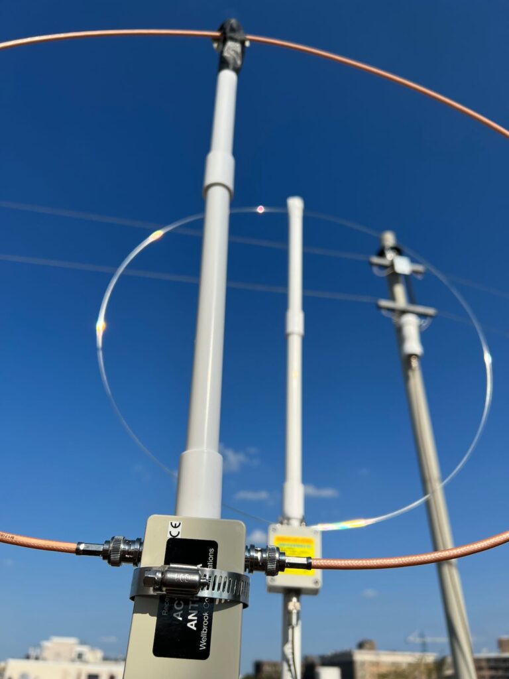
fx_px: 510
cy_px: 340
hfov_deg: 53.1
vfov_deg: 67.3
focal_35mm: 26
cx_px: 254
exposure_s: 1/10309
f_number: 1.5
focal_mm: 5.7
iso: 50
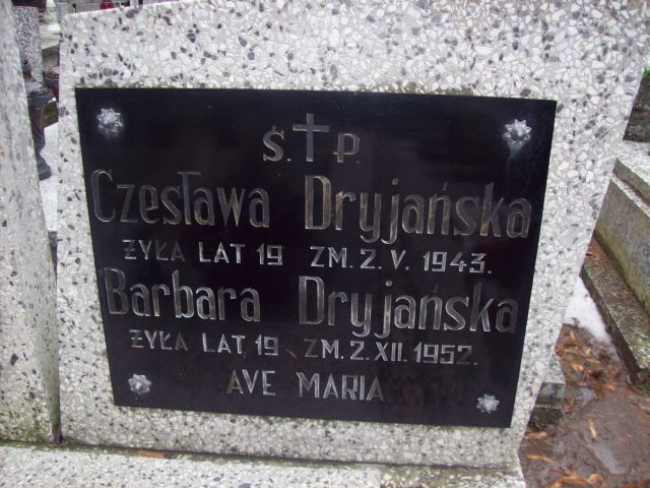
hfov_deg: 51.4
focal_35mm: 36
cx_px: 325
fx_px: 676
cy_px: 244
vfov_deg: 39.7
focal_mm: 6
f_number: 2.7
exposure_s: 1/64
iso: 80
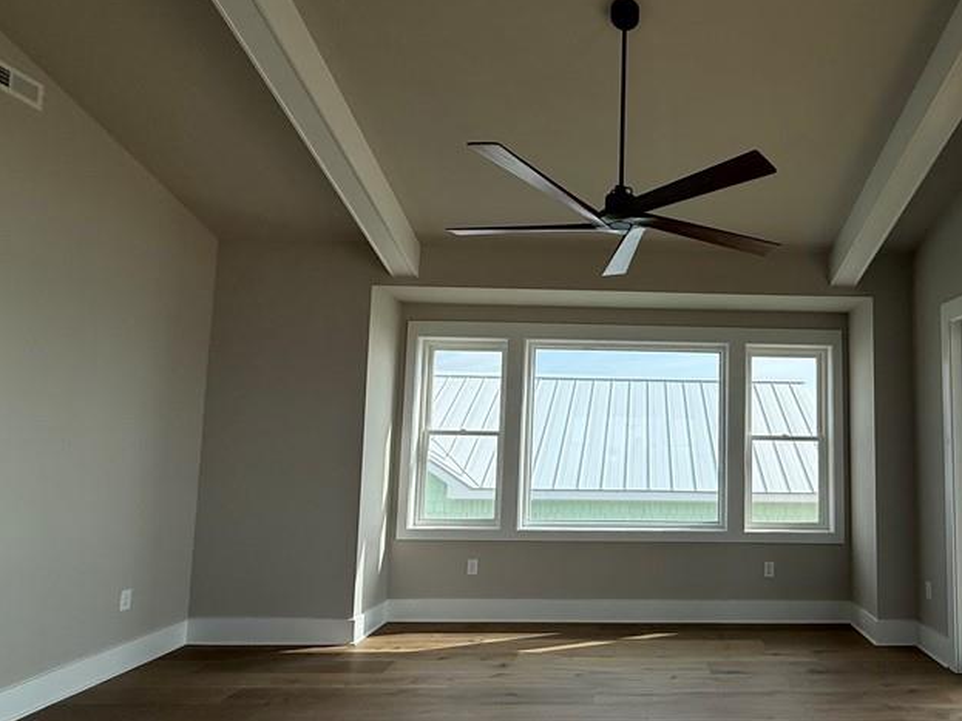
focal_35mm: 23
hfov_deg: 71.0
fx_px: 639
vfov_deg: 58.8
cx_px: 666
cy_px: 389
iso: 50
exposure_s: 1/888
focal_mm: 2.22
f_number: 2.2
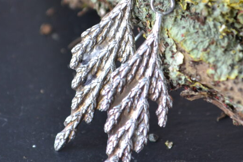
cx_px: 128
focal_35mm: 162
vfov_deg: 8.5
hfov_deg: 12.7
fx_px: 1093
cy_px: 57
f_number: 6.3
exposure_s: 1/60
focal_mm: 55
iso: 400
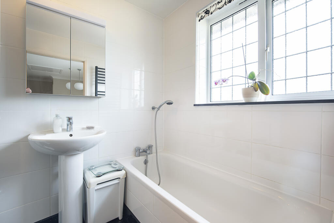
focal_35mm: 15
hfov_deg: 100.4
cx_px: 167
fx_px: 139
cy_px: 112
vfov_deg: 77.4
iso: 320
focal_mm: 15
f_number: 9
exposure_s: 1/25
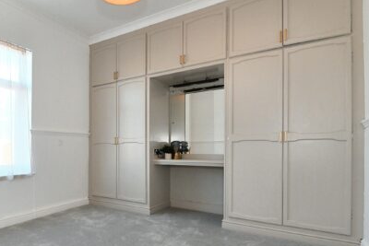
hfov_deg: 73.9
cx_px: 125
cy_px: 146
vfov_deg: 54.8
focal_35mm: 23
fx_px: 236
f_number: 10
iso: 2000
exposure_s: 1/60
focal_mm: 16
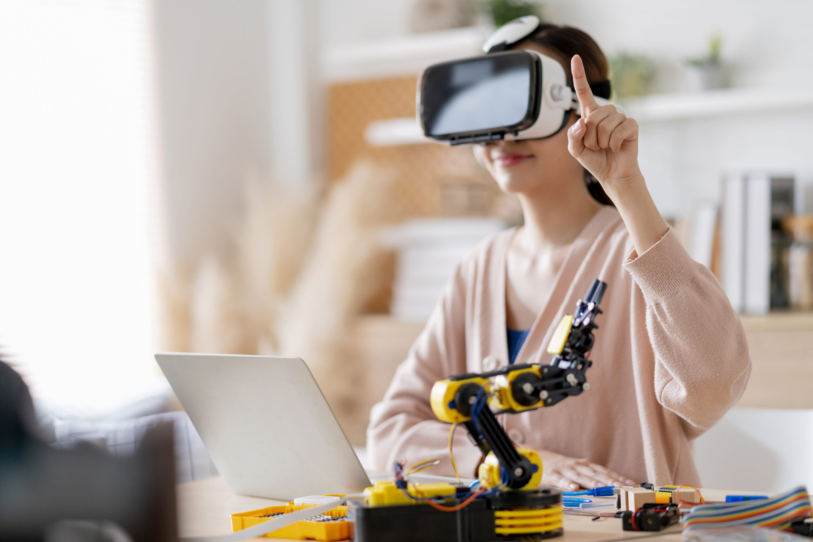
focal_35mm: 85
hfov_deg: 23.9
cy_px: 271
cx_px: 406
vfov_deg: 16.1
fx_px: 1920
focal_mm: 85
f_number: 1.8
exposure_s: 1/1600
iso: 640
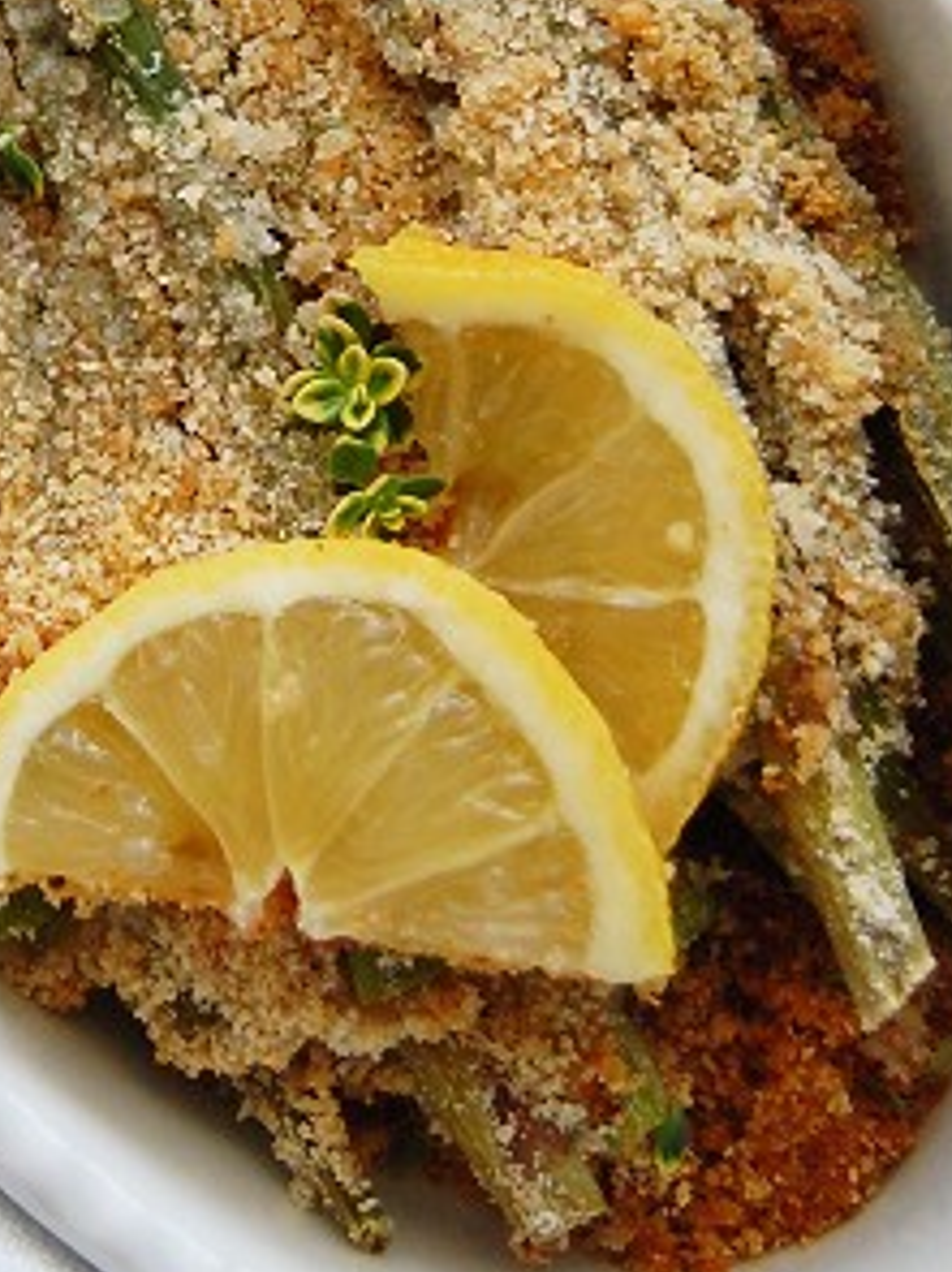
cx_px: 97
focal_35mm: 137
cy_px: -116
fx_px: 5027
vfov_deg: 14.1
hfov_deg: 10.8
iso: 400
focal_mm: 28
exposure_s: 1/60
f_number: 4.5
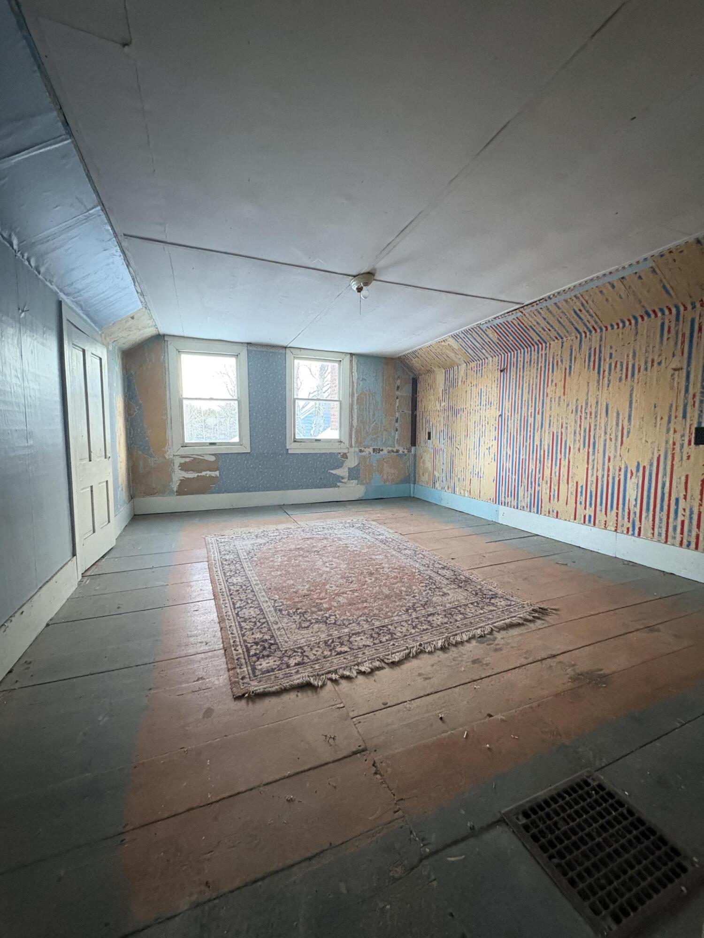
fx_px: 380
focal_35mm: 14
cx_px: 352
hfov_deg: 85.7
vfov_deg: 102.1
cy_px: 469
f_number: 2.2
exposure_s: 1/39
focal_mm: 2.22
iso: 1000
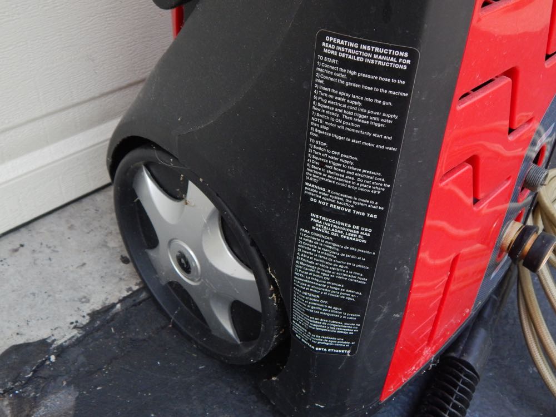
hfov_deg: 52.6
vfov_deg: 40.7
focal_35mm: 35
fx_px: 562
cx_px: 278
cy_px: 208
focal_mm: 6.1
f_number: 3.3
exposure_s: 1/250
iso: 400
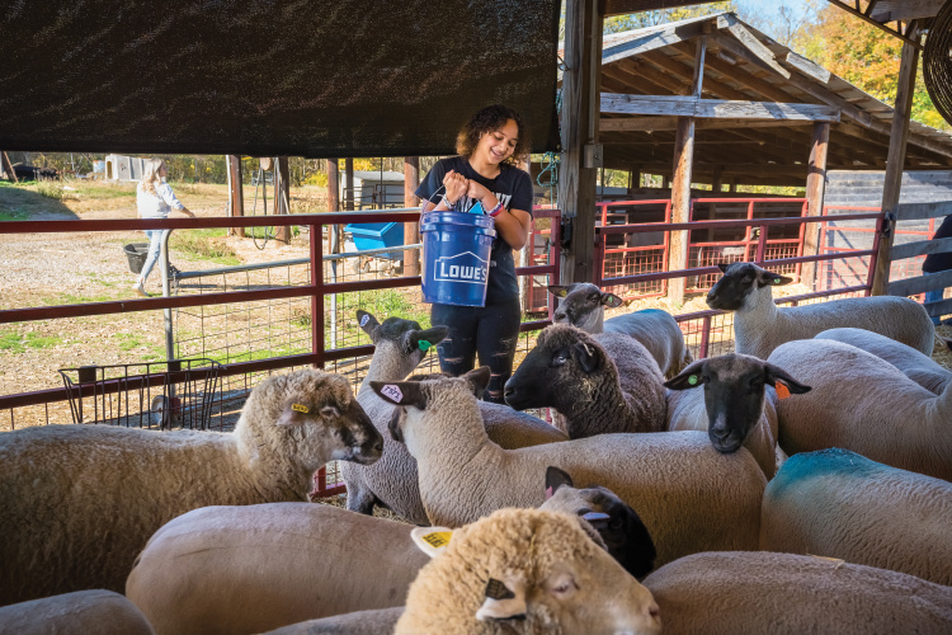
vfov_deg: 41.1
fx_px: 846
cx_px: 476
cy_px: 318
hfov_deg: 58.7
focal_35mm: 32
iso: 640
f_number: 5.6
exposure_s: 1/320
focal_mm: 32
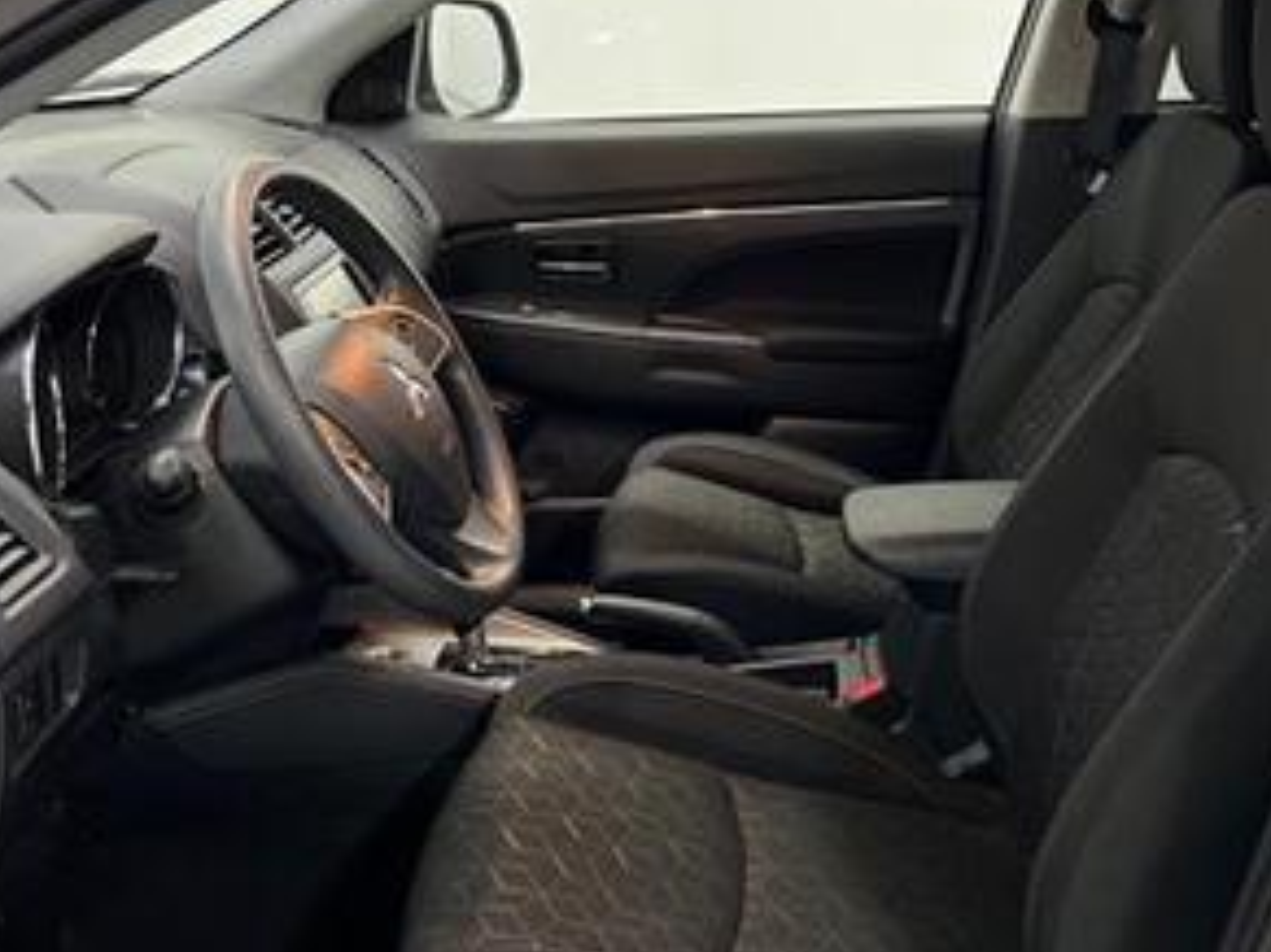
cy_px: 485
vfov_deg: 32.2
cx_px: 791
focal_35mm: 45
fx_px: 1652
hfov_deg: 41.8
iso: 400
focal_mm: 5.7
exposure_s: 1/40
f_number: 1.5
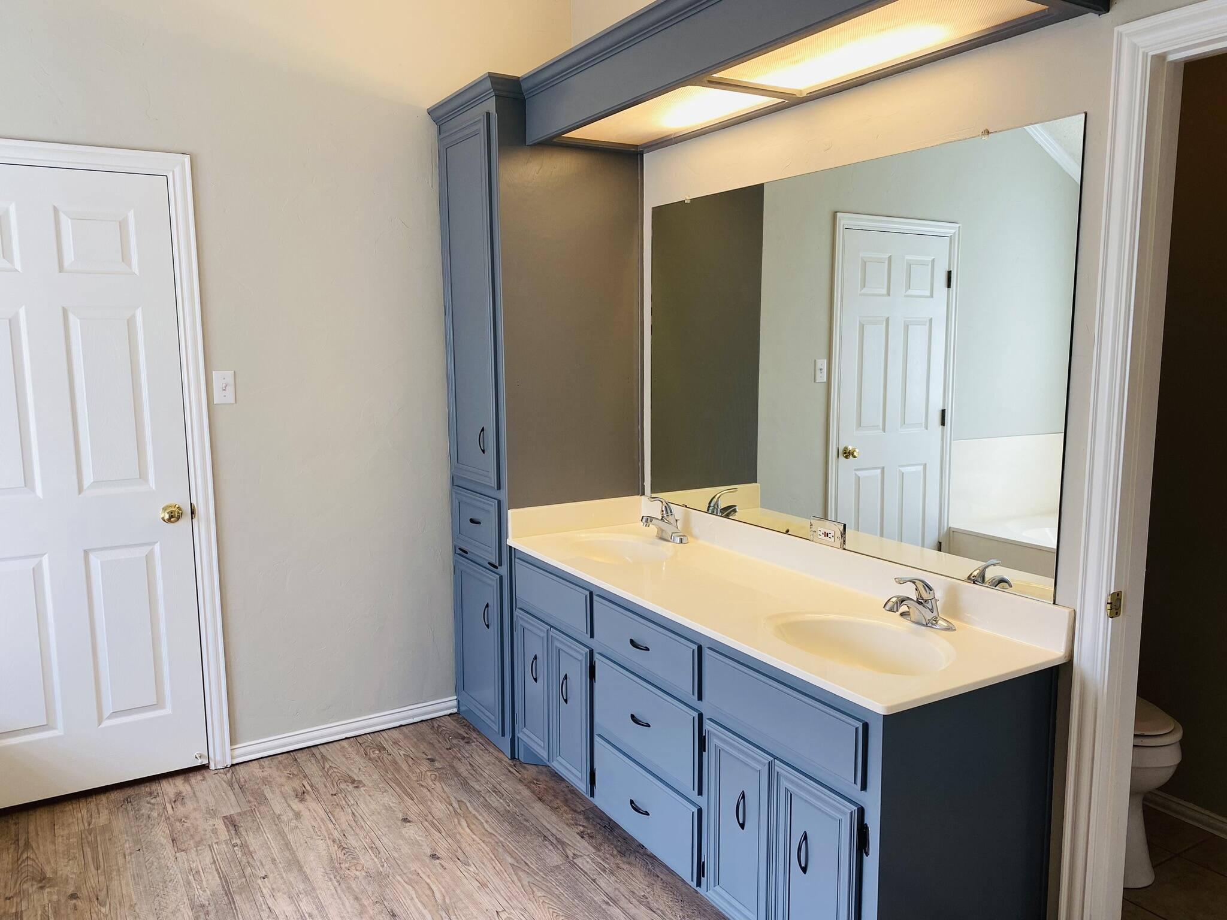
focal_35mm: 26
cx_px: 614
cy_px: 460
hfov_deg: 67.3
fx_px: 922
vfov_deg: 53.1
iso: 50
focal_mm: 4.25
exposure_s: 1/120
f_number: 1.8
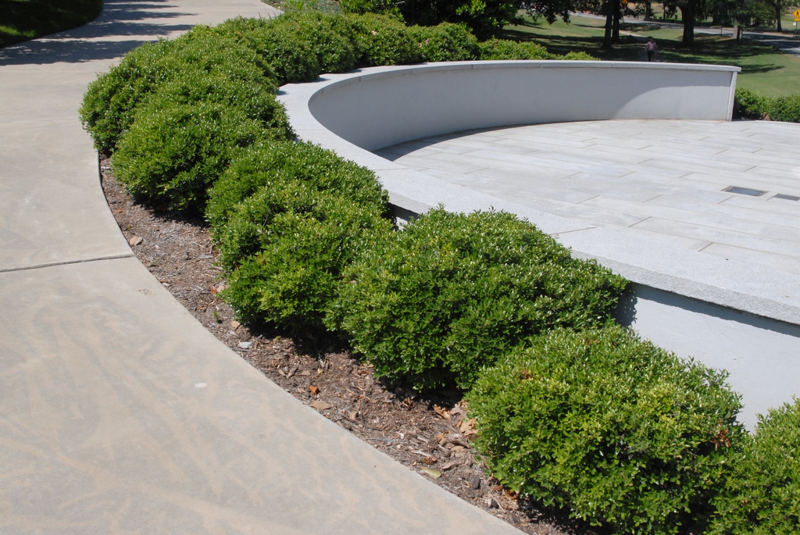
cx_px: 400
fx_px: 934
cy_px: 268
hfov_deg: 46.4
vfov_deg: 32.0
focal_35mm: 42
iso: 400
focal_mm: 28
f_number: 11
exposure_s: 1/500
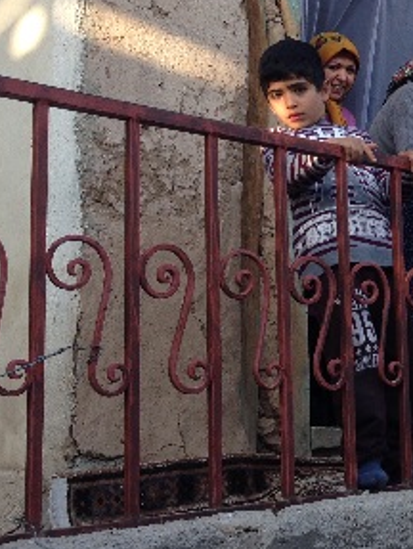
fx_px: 1190
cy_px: 212
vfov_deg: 25.9
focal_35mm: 75
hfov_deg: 18.2
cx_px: 552
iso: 50
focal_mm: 4.12
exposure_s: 1/169
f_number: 2.4
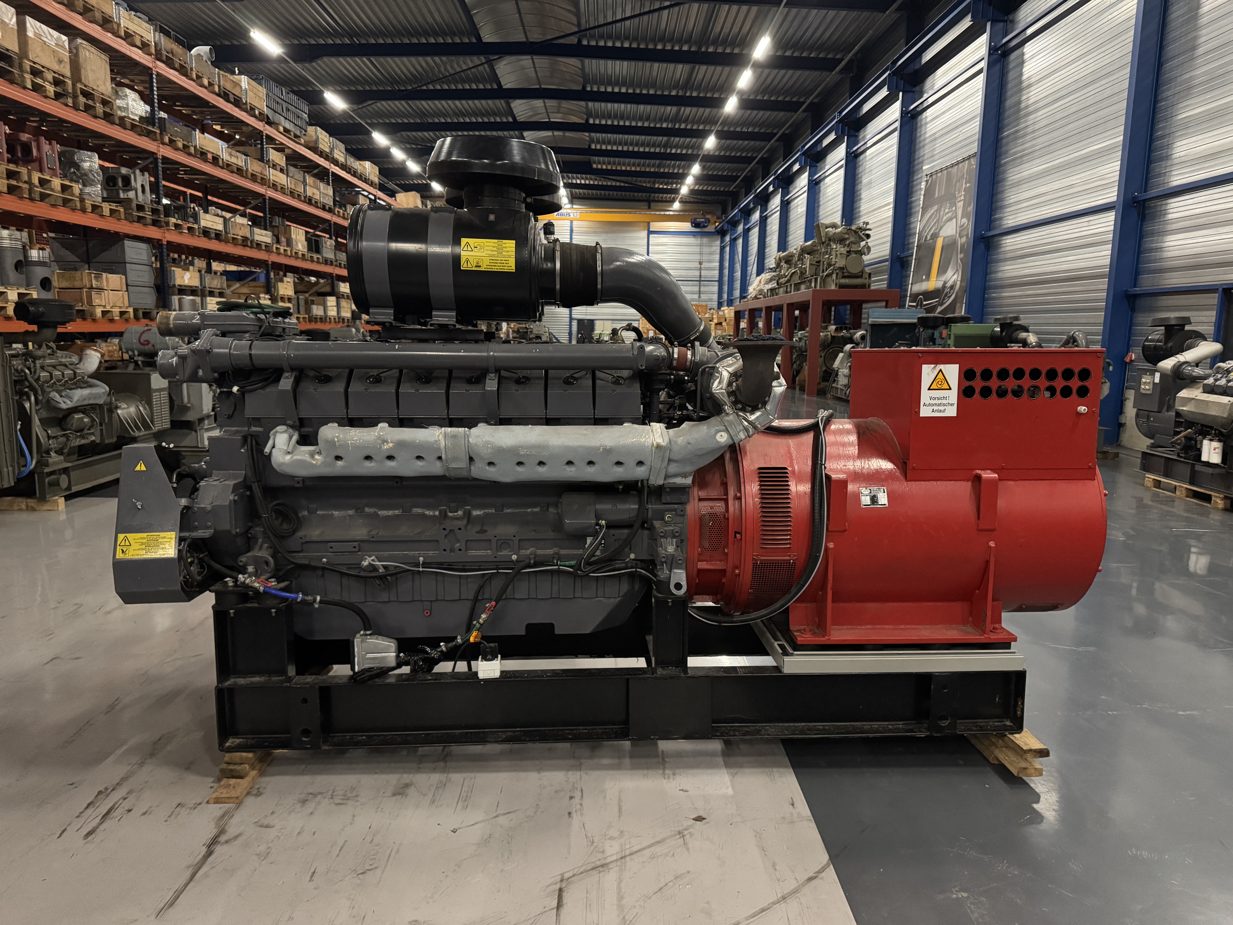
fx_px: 855
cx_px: 616
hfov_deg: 71.6
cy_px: 462
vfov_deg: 56.8
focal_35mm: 24
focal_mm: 6.76
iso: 640
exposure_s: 1/50
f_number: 1.78
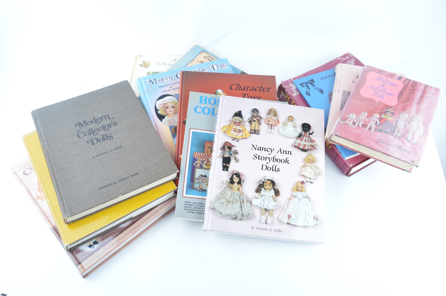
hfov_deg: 67.4
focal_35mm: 27
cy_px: 148
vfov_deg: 47.8
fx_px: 334
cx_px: 223
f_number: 8
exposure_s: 1/25
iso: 100
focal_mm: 18
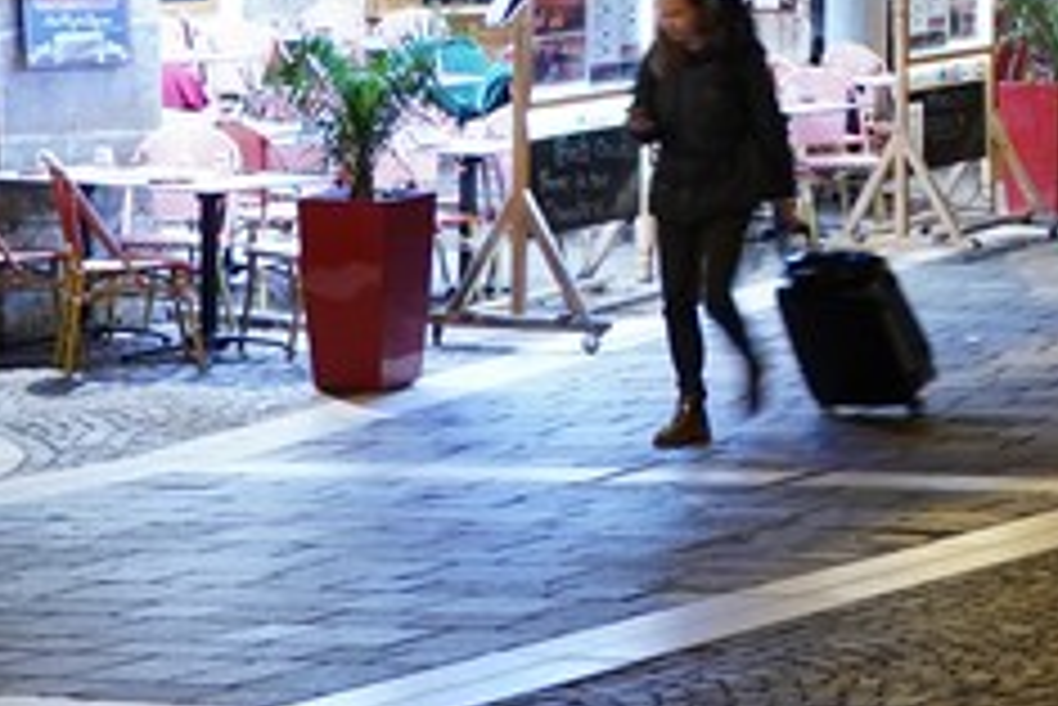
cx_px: 1540
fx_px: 4352
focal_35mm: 148
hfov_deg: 13.2
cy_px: -180
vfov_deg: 9.1
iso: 800
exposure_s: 1/15
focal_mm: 29
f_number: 2.8
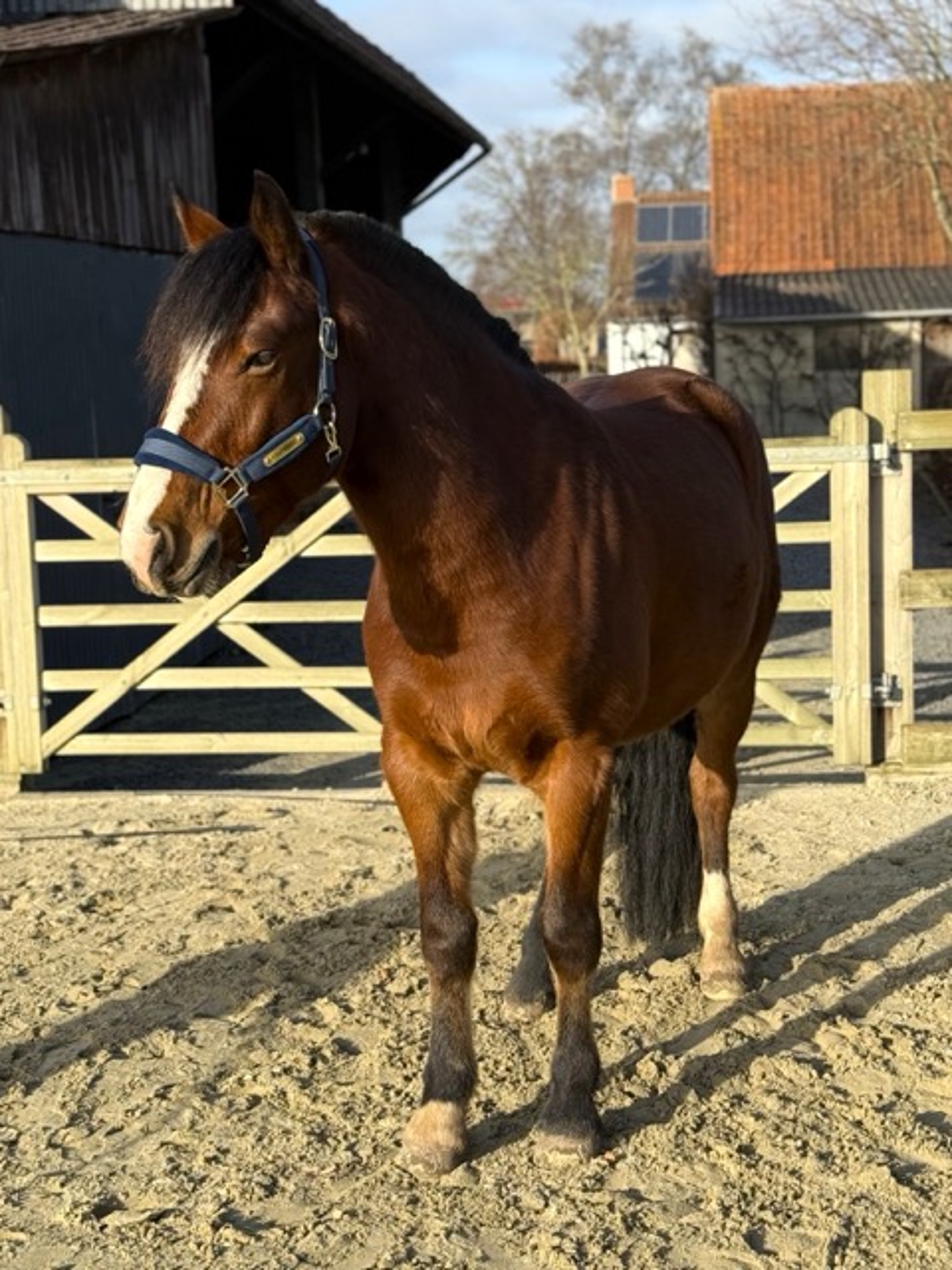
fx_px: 1760
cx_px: 476
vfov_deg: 39.7
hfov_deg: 30.3
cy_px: 635
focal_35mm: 48
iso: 64
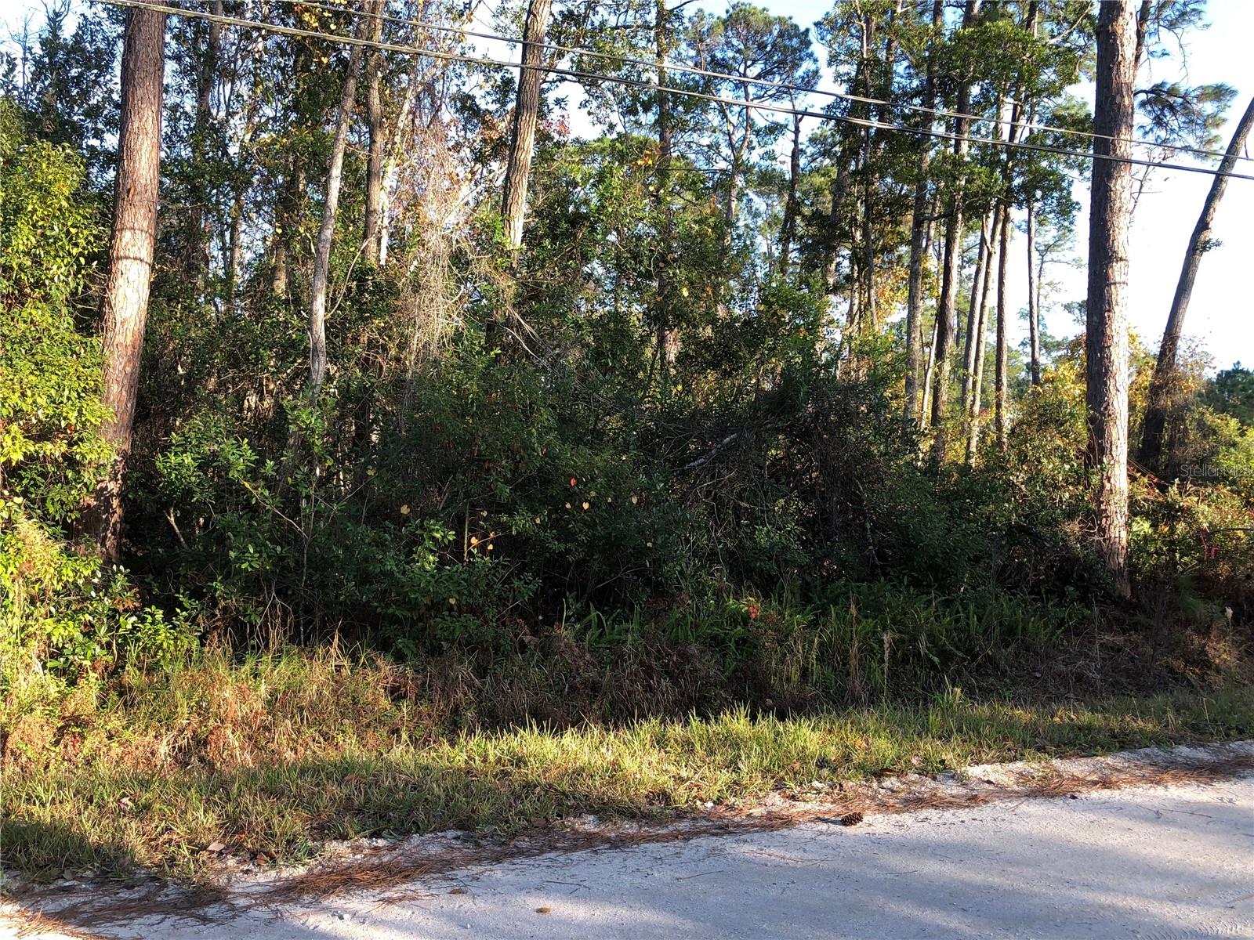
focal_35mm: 28
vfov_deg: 49.7
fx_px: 1014
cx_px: 627
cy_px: 470
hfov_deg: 63.4
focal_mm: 3.99
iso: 20
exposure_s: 1/168
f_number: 1.8
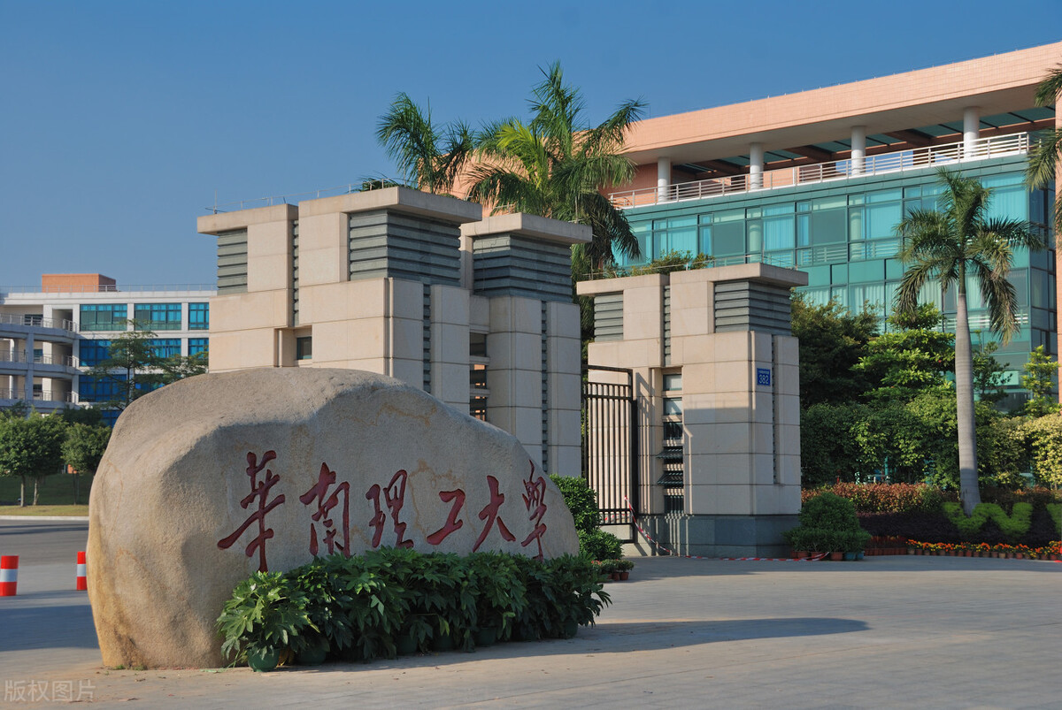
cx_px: 531
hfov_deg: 36.8
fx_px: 1595
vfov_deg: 25.1
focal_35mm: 54
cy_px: 355
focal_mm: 36
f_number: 8
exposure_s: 1/200
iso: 100
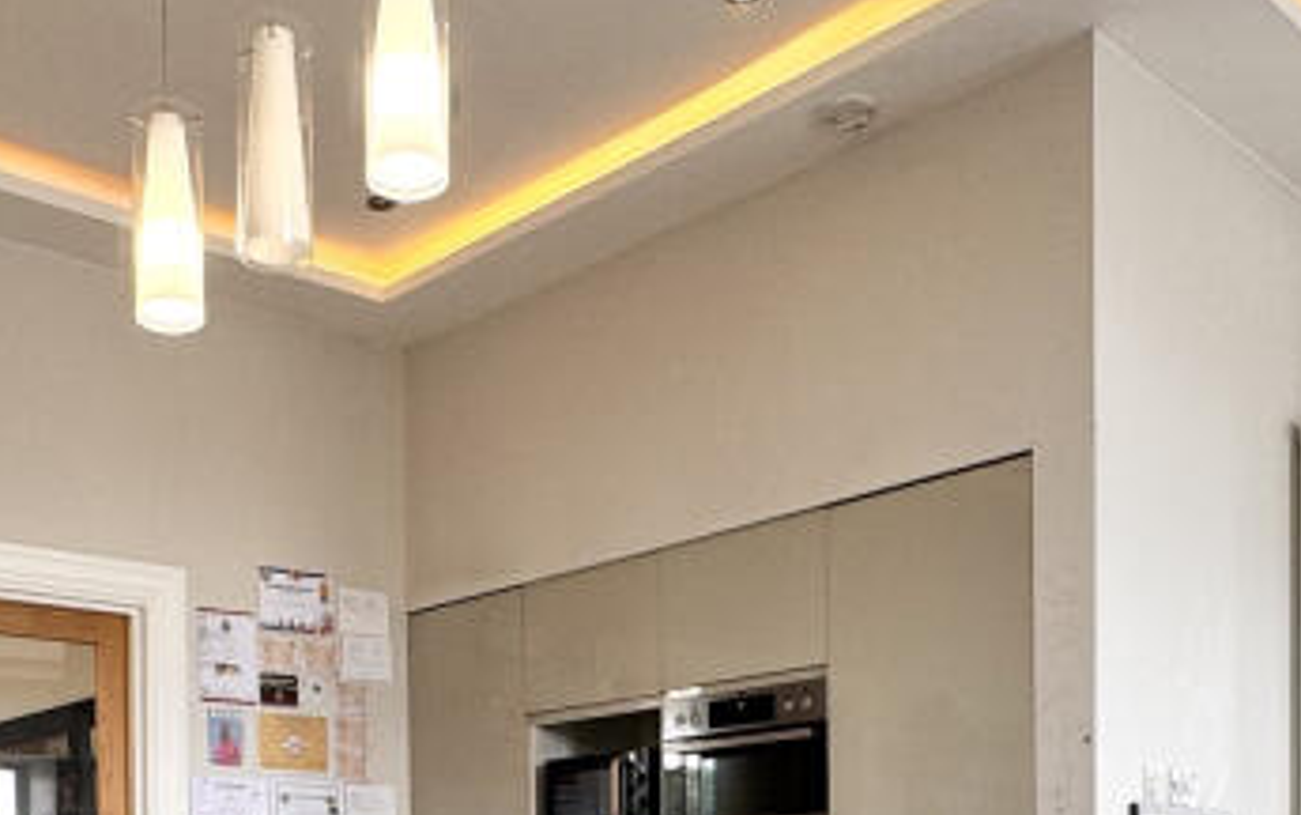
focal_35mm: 44
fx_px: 1561
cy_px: 958
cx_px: 475
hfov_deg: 44.8
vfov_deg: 26.3
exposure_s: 1/100
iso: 80
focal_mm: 2.22
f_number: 2.2
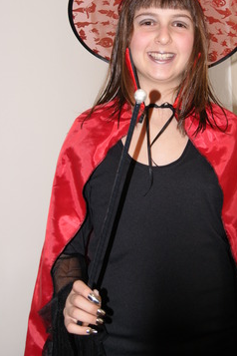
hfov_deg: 19.3
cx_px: 114
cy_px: 118
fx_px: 698
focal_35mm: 71
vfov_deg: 28.4
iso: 400
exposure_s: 1/60
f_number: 5.6
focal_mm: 35
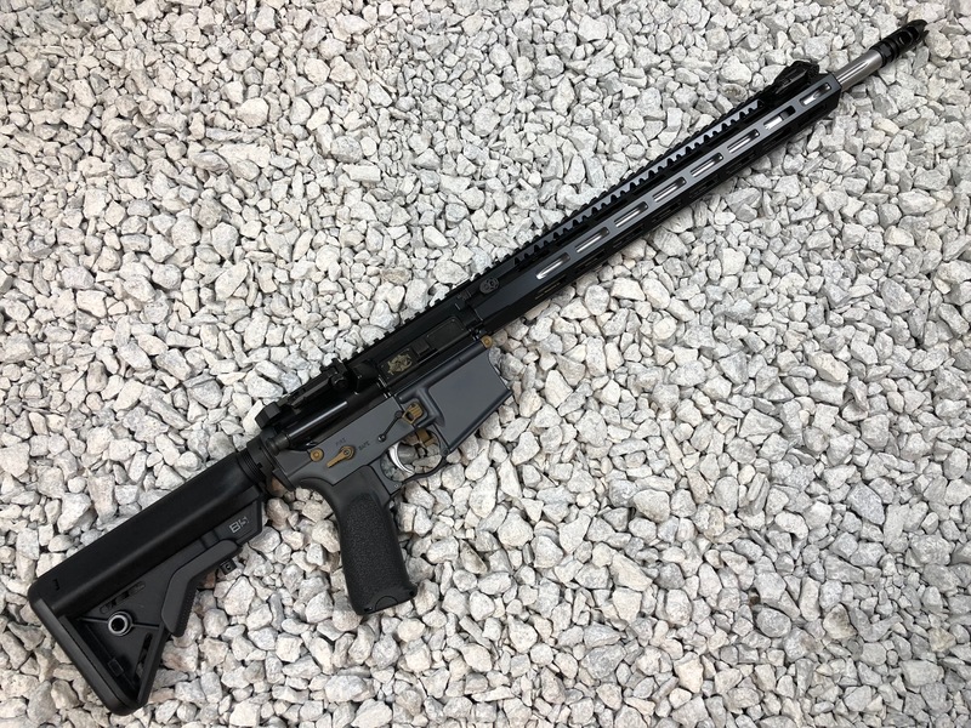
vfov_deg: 49.7
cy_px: 364
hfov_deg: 63.4
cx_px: 486
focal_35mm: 28
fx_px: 785
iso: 25
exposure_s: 1/40
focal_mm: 3.99
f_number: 1.8
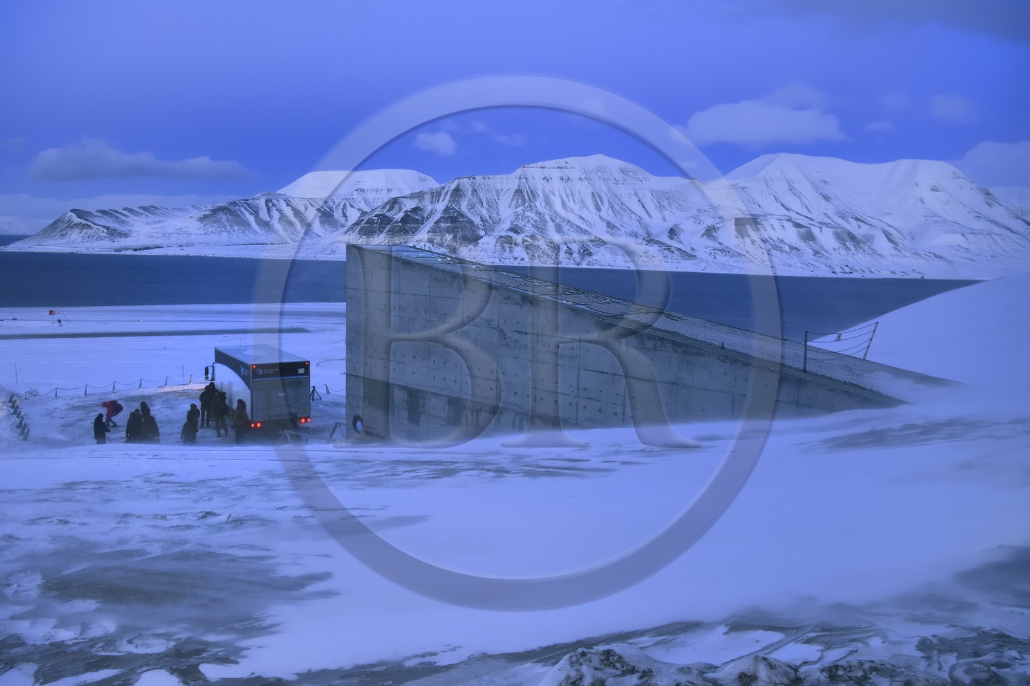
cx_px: 515
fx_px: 858
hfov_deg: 61.9
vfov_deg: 43.6
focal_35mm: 30
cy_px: 343
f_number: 5
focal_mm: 30
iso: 800
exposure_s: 1/80
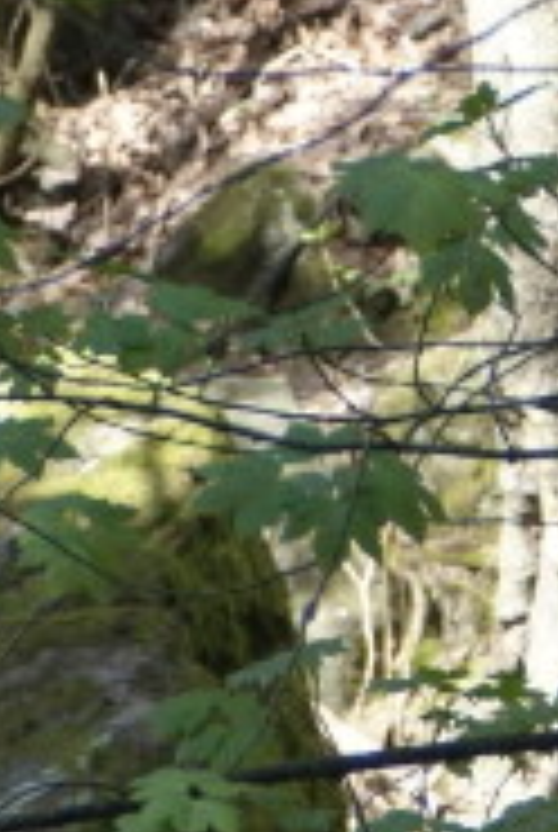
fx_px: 13526
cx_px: -101
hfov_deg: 2.4
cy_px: 1165
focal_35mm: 584
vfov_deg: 3.5
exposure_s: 1/350
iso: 800
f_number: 4.5
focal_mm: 90
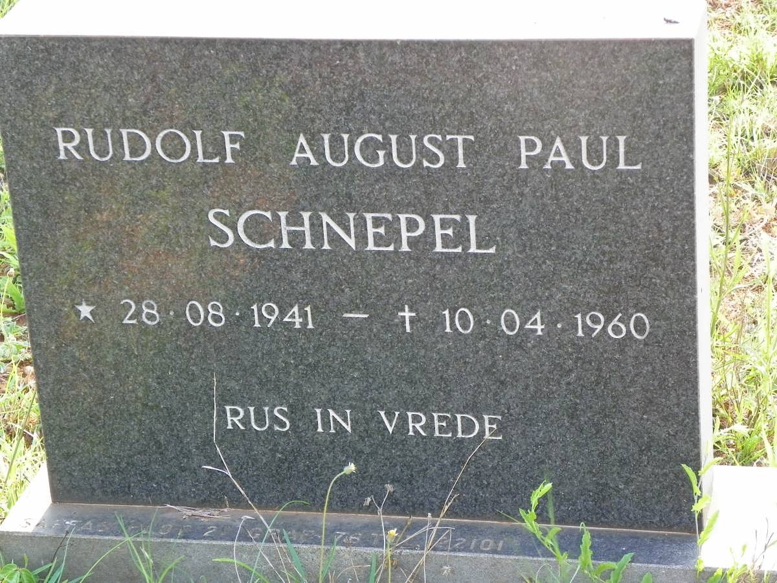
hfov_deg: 17.3
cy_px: 292
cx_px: 388
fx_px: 2559
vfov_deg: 13.0
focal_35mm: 114
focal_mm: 20.2
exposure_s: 1/60
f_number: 4
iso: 80
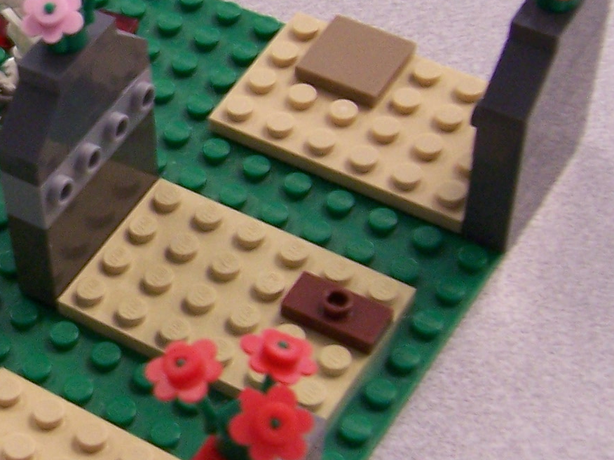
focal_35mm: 97
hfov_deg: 18.7
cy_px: 162
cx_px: -205
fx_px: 1721
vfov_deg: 15.2
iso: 140
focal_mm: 5.5
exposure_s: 1/10
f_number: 3.4
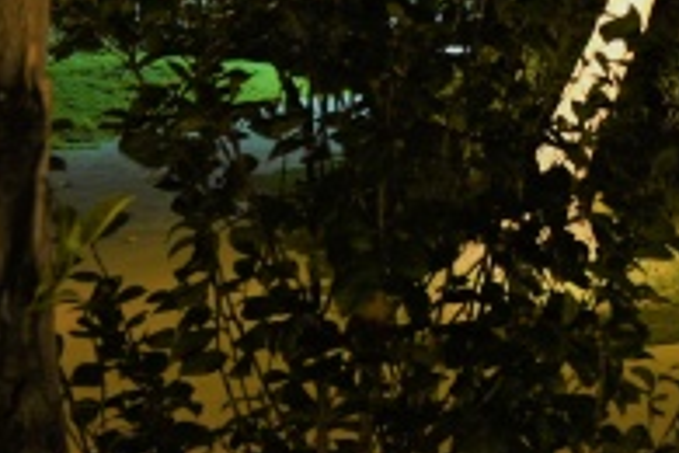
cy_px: -498
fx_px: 3715
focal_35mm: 197
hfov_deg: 9.3
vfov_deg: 6.7
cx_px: 1661
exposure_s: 6
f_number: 5
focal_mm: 32
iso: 100
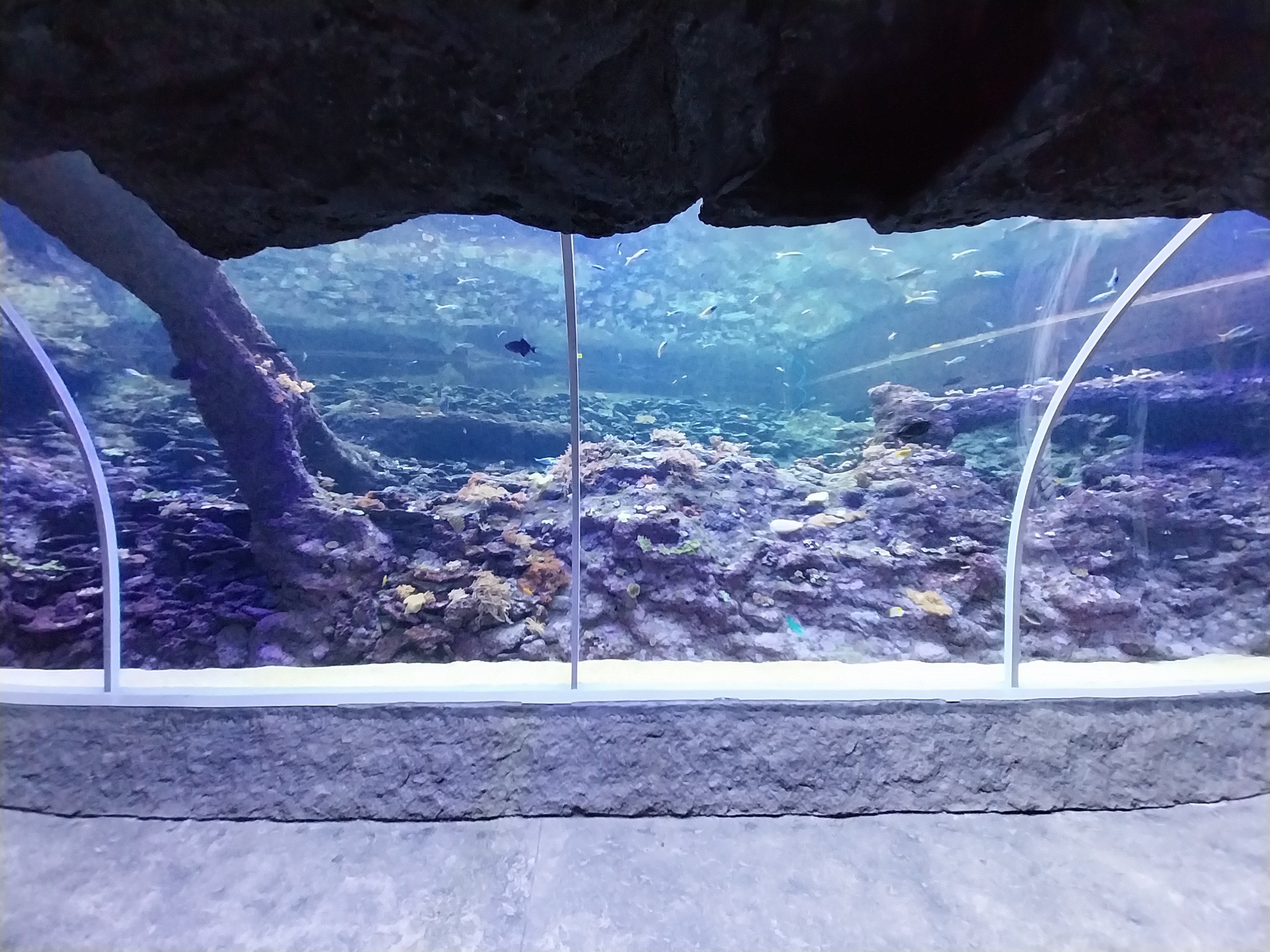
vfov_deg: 89.9
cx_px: 635
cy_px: 476
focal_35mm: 13
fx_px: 477
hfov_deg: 106.2
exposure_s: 1/50.1
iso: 202
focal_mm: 1.13
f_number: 2.2
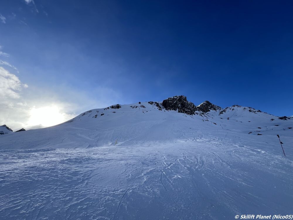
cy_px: 110
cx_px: 146
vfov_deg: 89.9
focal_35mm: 13
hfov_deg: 106.2
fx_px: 110
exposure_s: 1/1908
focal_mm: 1.57
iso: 32
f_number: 1.8
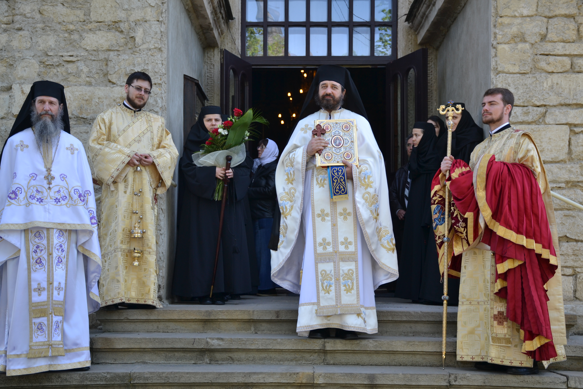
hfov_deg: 35.1
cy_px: 194
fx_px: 923
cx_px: 292
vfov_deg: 23.8
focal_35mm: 57
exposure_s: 1/160
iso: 200
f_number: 4.2
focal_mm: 38
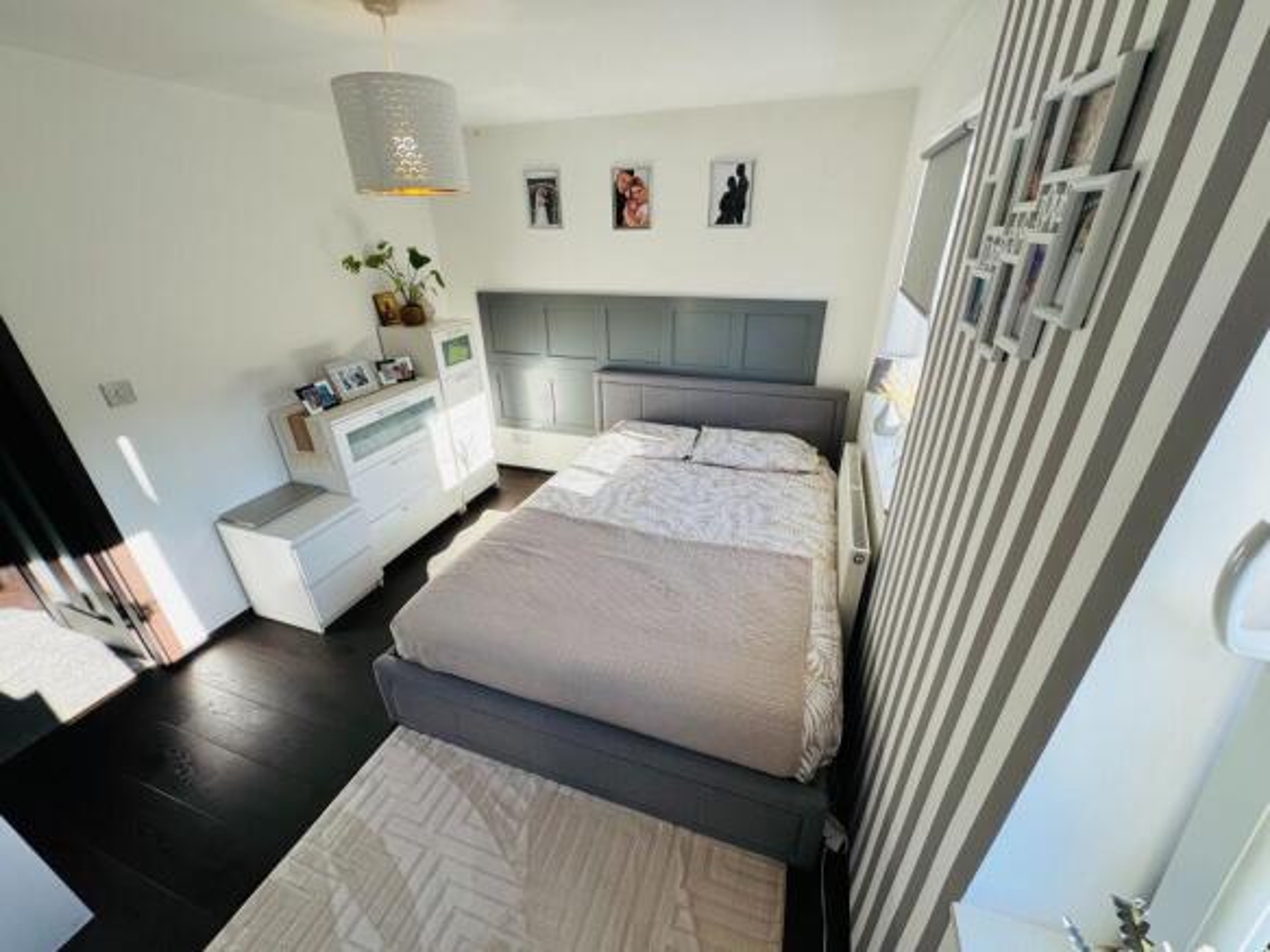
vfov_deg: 85.7
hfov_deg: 102.1
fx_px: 514
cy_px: 476
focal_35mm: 14
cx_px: 635
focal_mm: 2.22
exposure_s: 1/189
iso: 40
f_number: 2.2
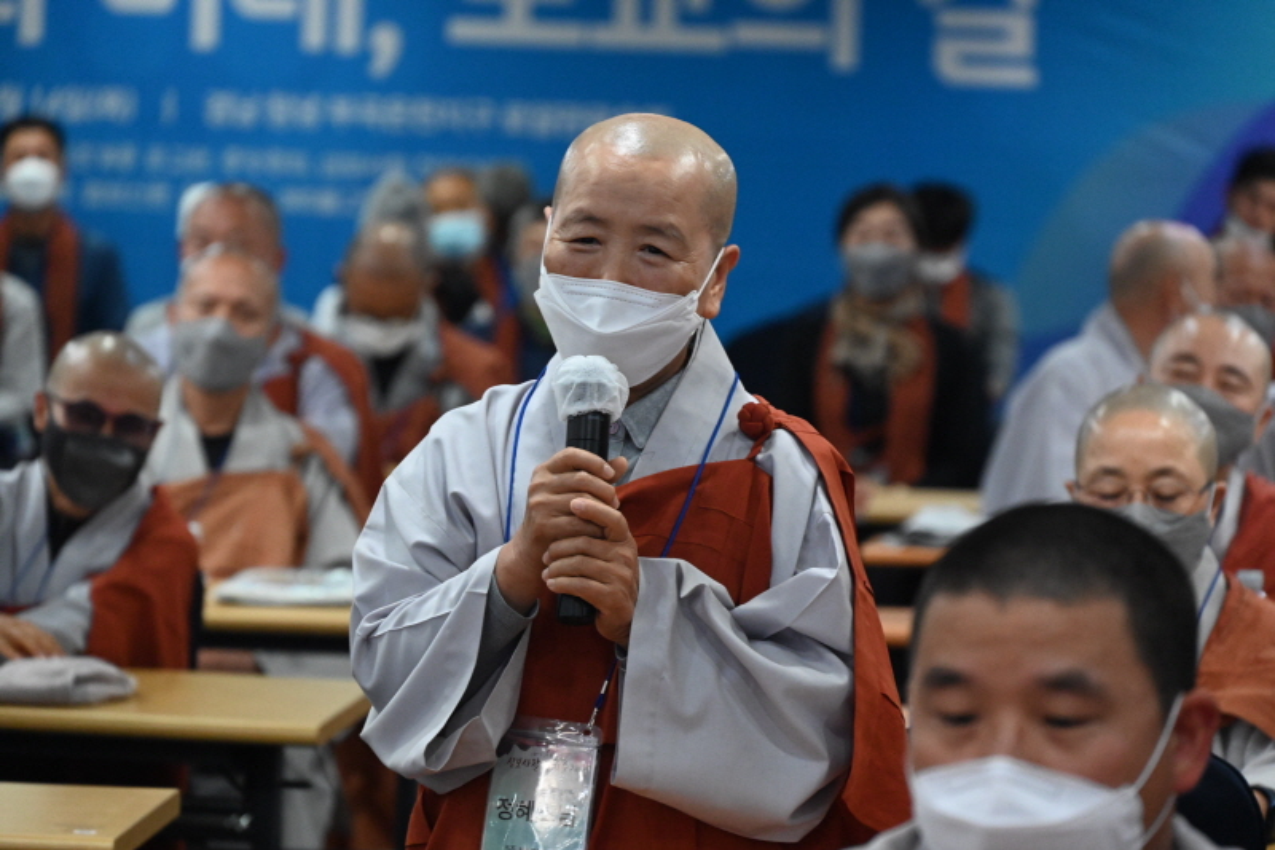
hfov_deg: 11.4
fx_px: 6373
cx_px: 638
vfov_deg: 7.6
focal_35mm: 180
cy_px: 425
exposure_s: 1/125
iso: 5600
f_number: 6.3
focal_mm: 180
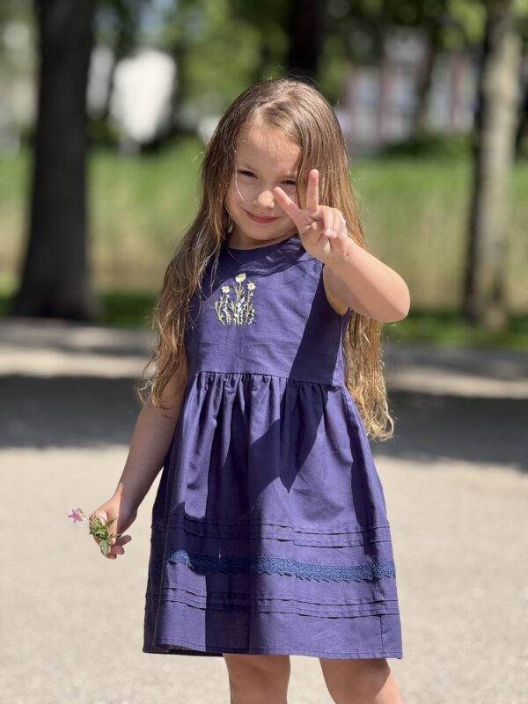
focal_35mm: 120
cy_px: 352
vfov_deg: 16.4
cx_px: 264
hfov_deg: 12.3
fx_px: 2440
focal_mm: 15.66
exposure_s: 1/661
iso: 64
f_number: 2.8
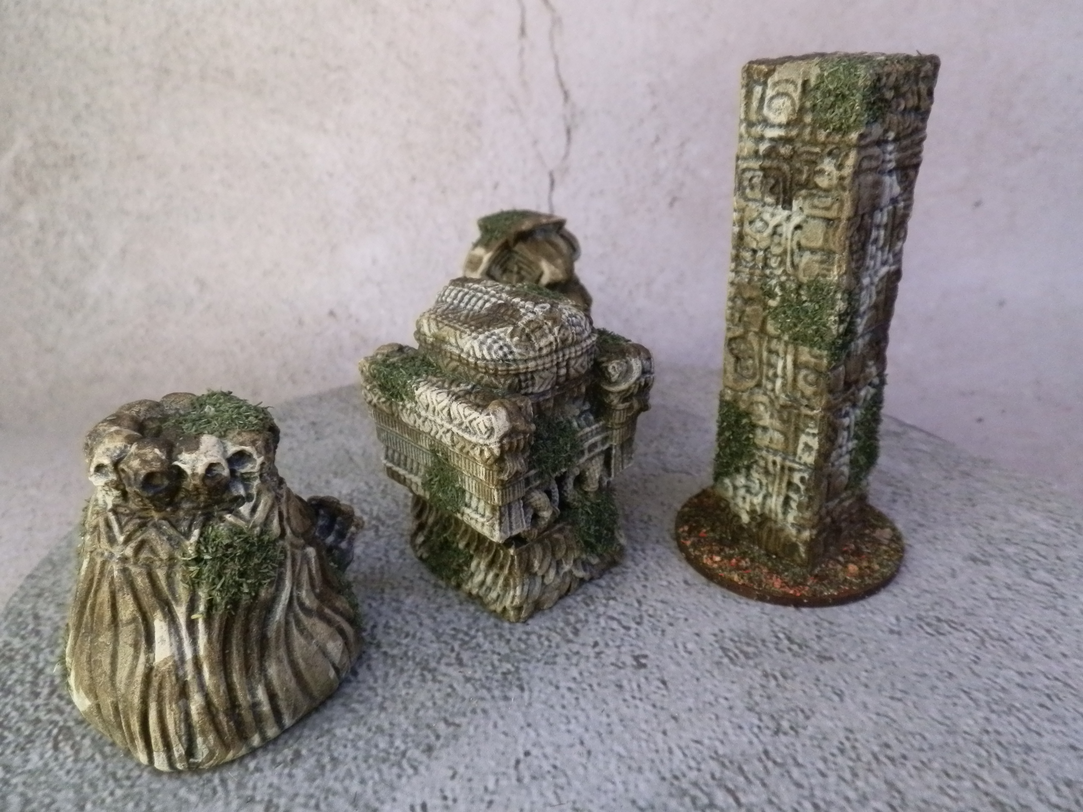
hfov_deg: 63.4
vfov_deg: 49.7
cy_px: 406
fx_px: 876
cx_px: 542
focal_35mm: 28
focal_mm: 5
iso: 400
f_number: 3.1
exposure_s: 1/100
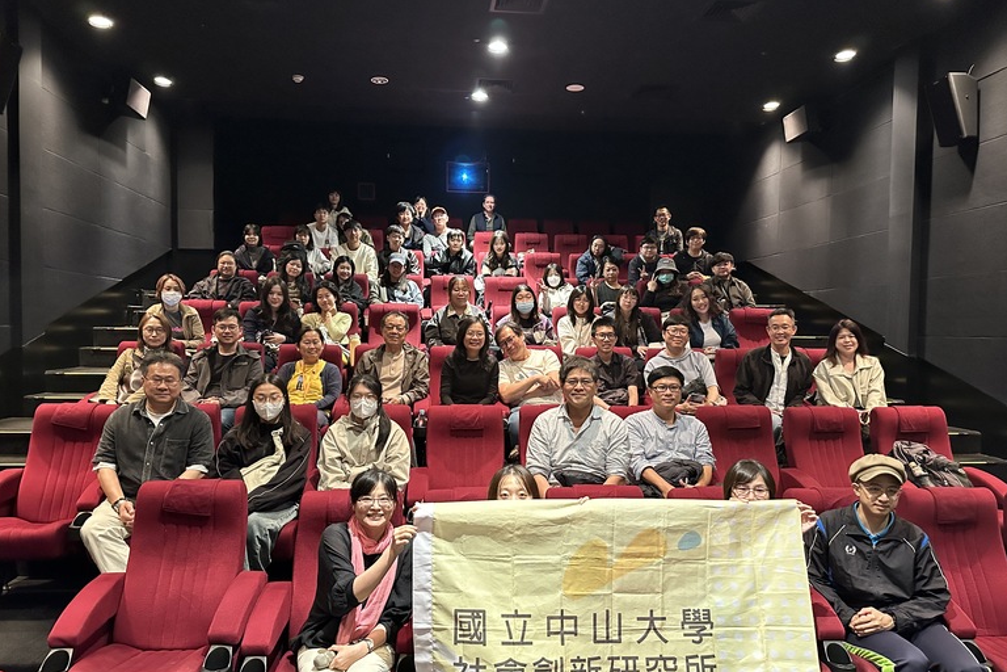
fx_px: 727
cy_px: 360
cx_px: 502
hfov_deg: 69.4
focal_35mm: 26
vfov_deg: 49.5
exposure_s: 1/30
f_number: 1.78
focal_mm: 6.86
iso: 800
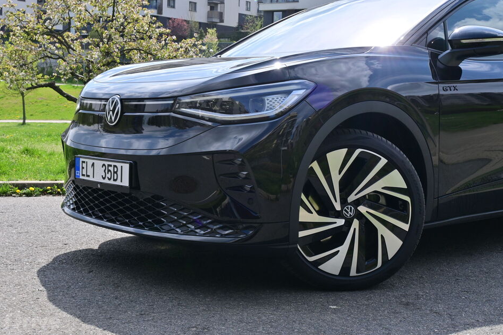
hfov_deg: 38.2
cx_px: 255
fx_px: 726
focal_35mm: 52
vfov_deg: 26.0
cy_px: 165
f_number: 13
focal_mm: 34
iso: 100
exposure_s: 1/100
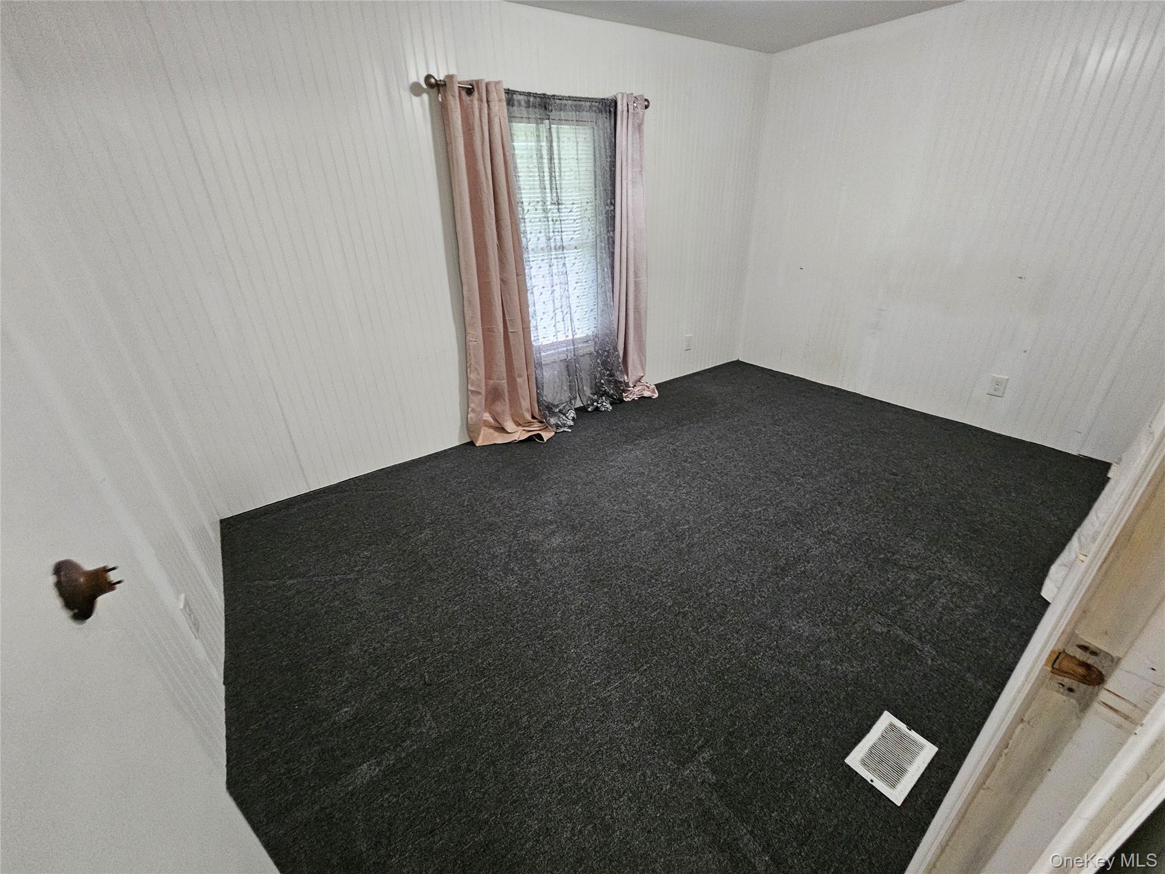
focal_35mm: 13
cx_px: 582
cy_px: 437
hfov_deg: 106.2
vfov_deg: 89.9
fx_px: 438
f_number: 2.2
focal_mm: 2.2
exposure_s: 1/30
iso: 500
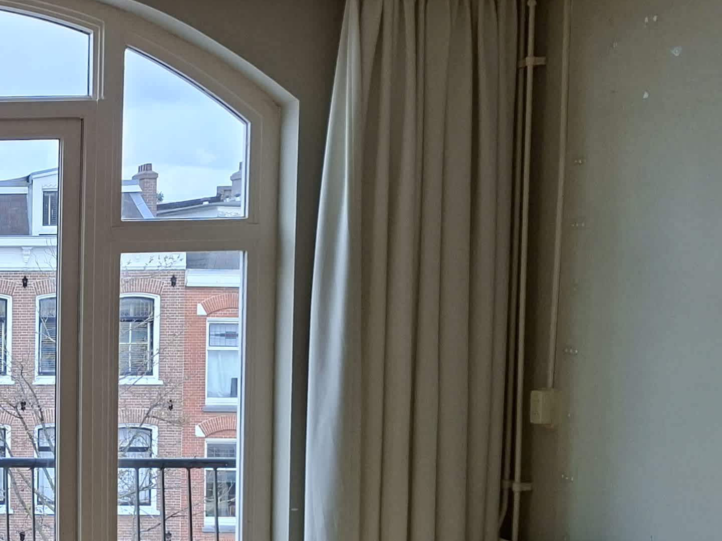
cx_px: -274
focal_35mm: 64
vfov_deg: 22.8
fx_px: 1335
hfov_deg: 25.1
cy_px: 365
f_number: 1.8
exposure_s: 1/304
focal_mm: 5.5
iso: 50
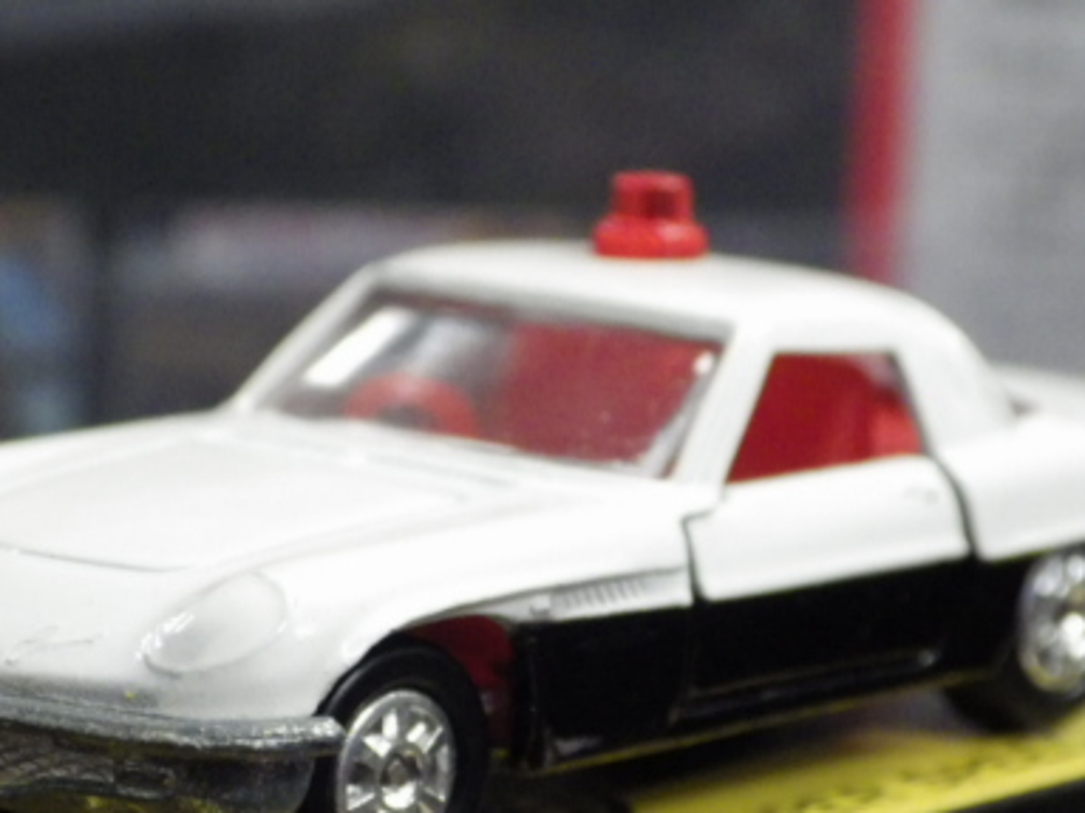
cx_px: 490
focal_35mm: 172
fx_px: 5389
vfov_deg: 8.6
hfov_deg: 11.5
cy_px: 589
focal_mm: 18.4
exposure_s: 1/30
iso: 800
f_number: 4.6
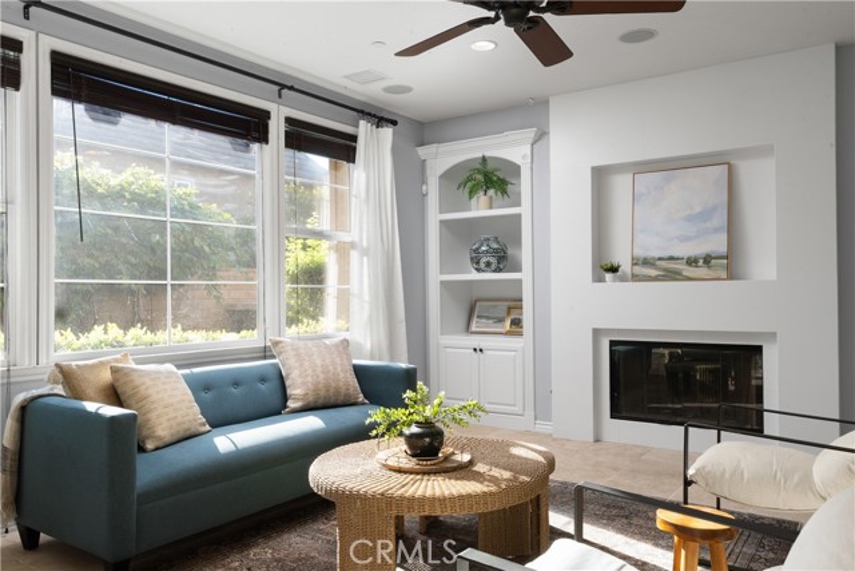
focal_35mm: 27
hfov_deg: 67.4
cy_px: 286
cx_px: 428
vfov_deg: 48.0
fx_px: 641
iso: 1600
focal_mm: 27
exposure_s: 1/15
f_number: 22
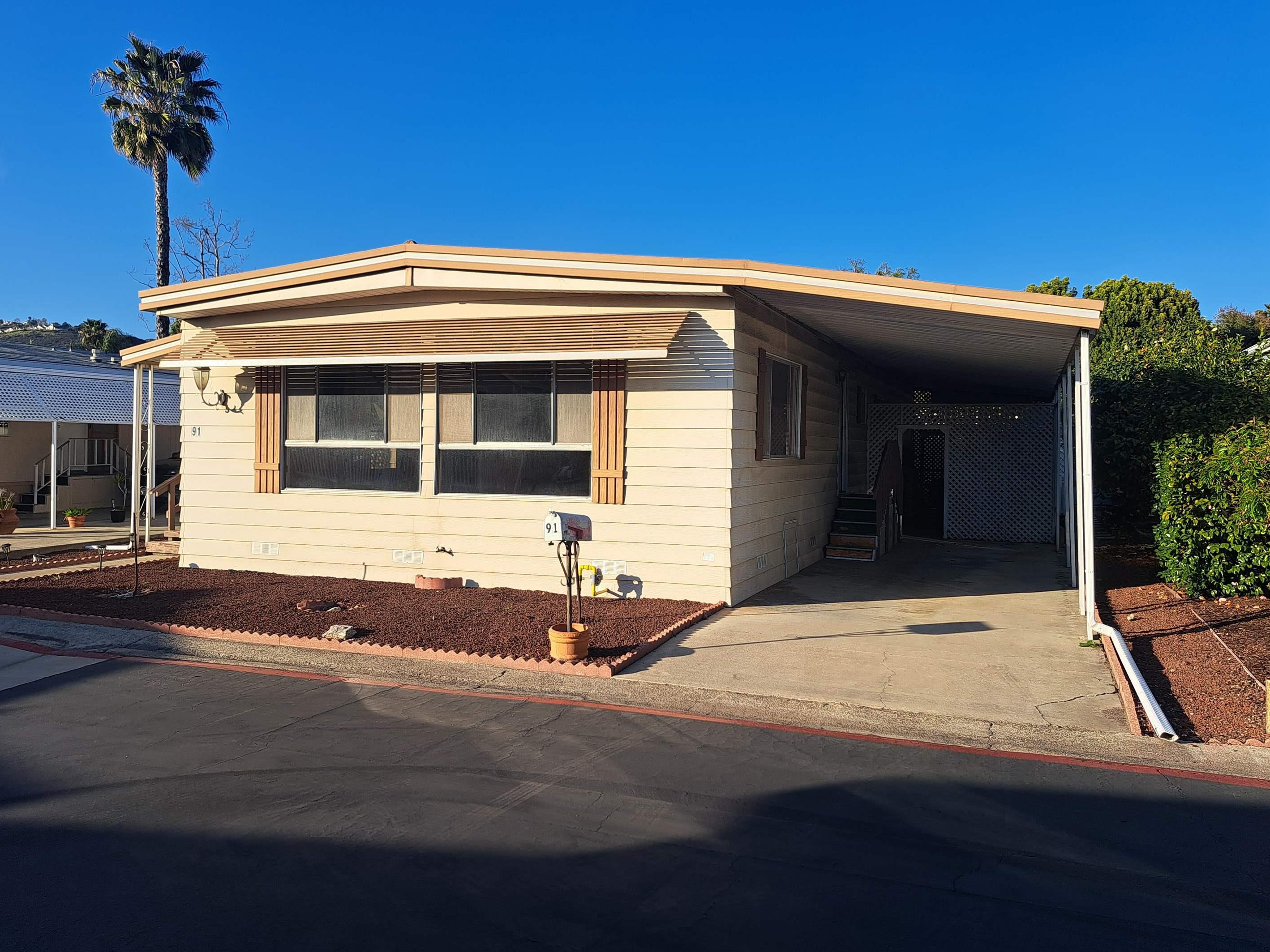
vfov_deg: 53.1
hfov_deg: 67.3
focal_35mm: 26
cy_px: 458
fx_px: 954
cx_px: 646
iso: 50
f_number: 1.8
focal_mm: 5.23
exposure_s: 1/1087
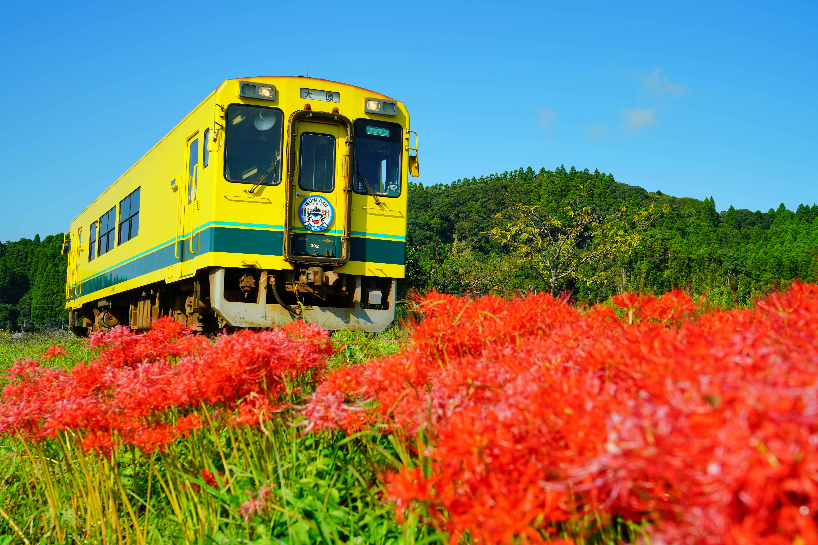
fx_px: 1136
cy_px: 272
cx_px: 409
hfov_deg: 39.6
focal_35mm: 50
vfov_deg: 27.0
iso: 250
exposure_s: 1/800
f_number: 8
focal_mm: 50
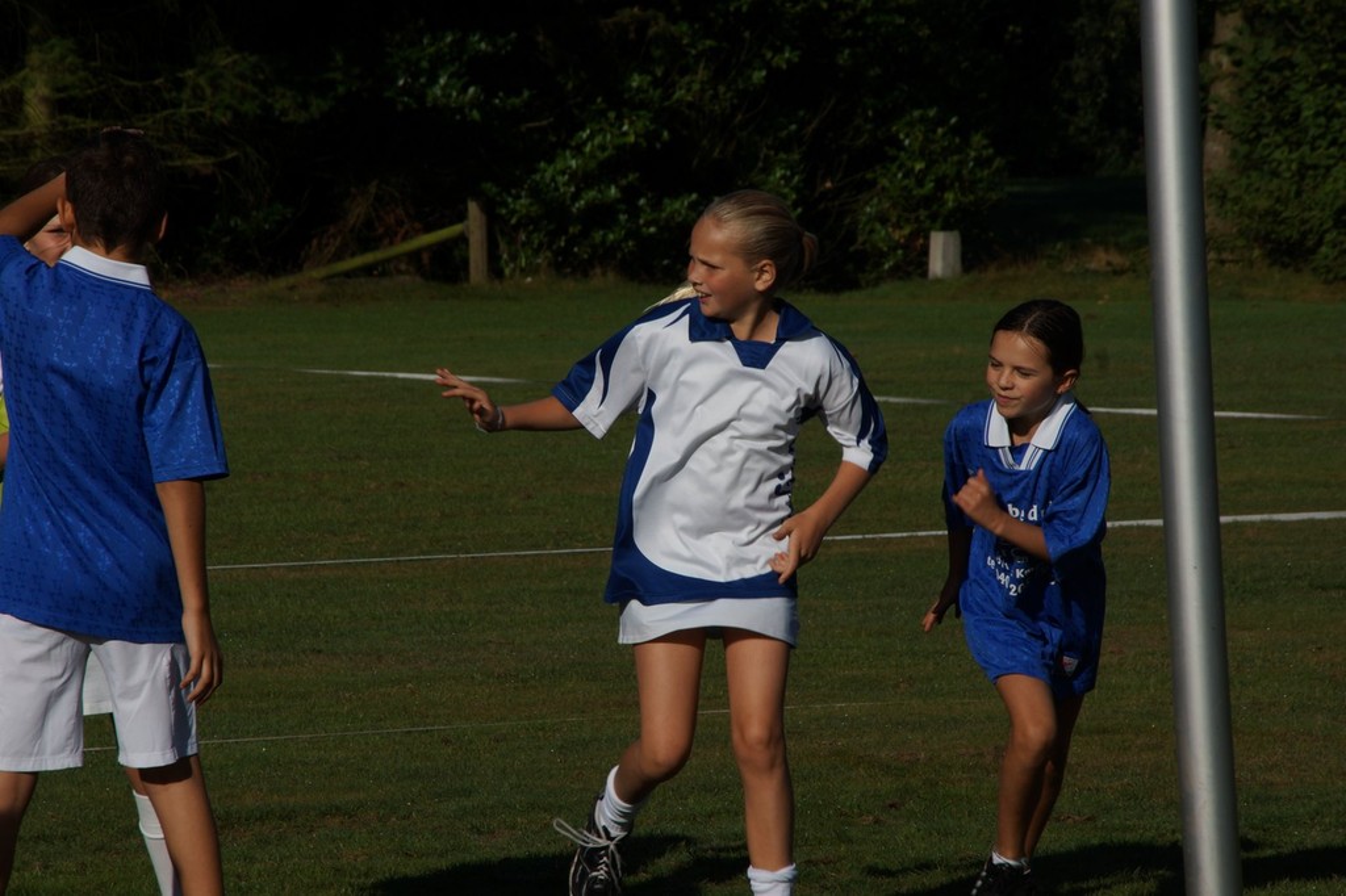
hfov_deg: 9.2
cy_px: 448
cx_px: 673
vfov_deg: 6.1
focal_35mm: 225
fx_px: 8409
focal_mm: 150
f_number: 16
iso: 100
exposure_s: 1/320
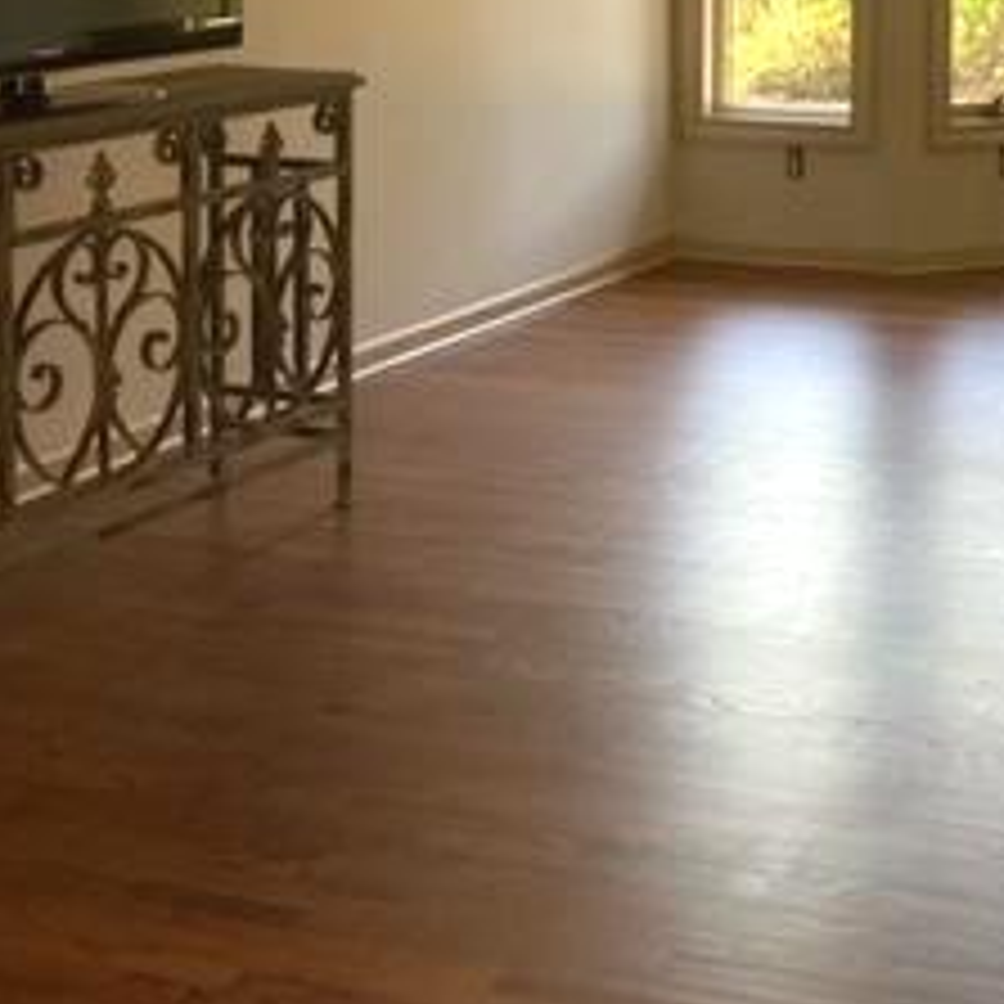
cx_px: 963
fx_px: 2330
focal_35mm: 71
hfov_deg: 23.5
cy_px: 32
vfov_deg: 23.4
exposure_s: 1/60
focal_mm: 3.99
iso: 50
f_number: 1.8
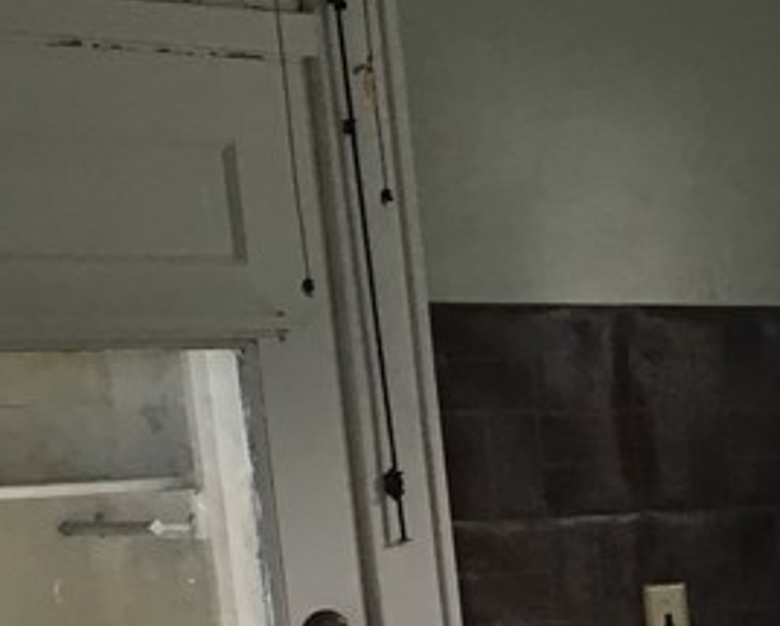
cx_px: 1316
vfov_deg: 13.7
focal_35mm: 108
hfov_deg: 15.7
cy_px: 859
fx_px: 2496
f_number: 2.2
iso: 50
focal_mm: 4.15
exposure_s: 1/30
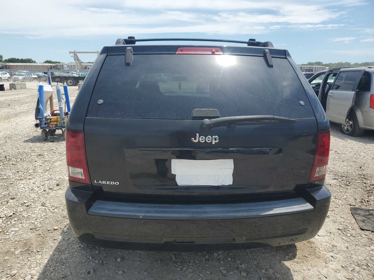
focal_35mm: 26
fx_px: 281
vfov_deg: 53.1
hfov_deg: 67.3
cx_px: 187
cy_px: 140
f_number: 1.5
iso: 50
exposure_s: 1/3333
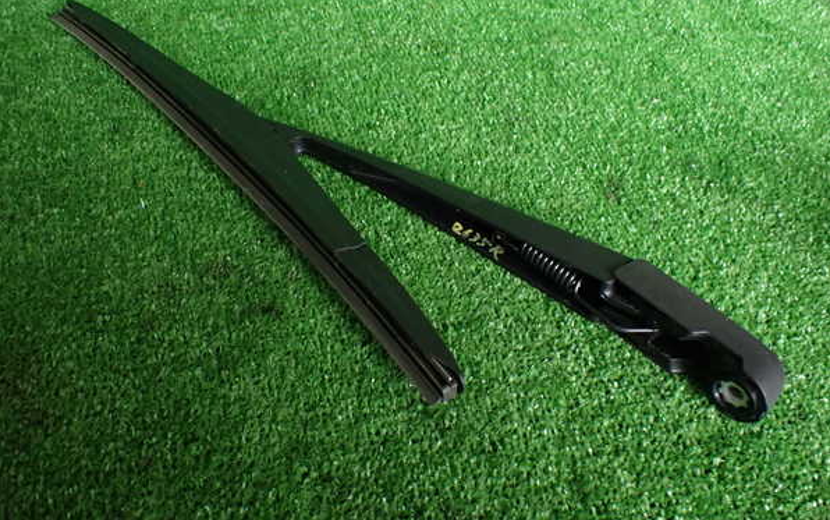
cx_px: 415
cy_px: 255
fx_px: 724
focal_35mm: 32
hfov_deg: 59.6
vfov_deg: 39.5
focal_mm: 5.4
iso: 320
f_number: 2.3
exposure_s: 1/125
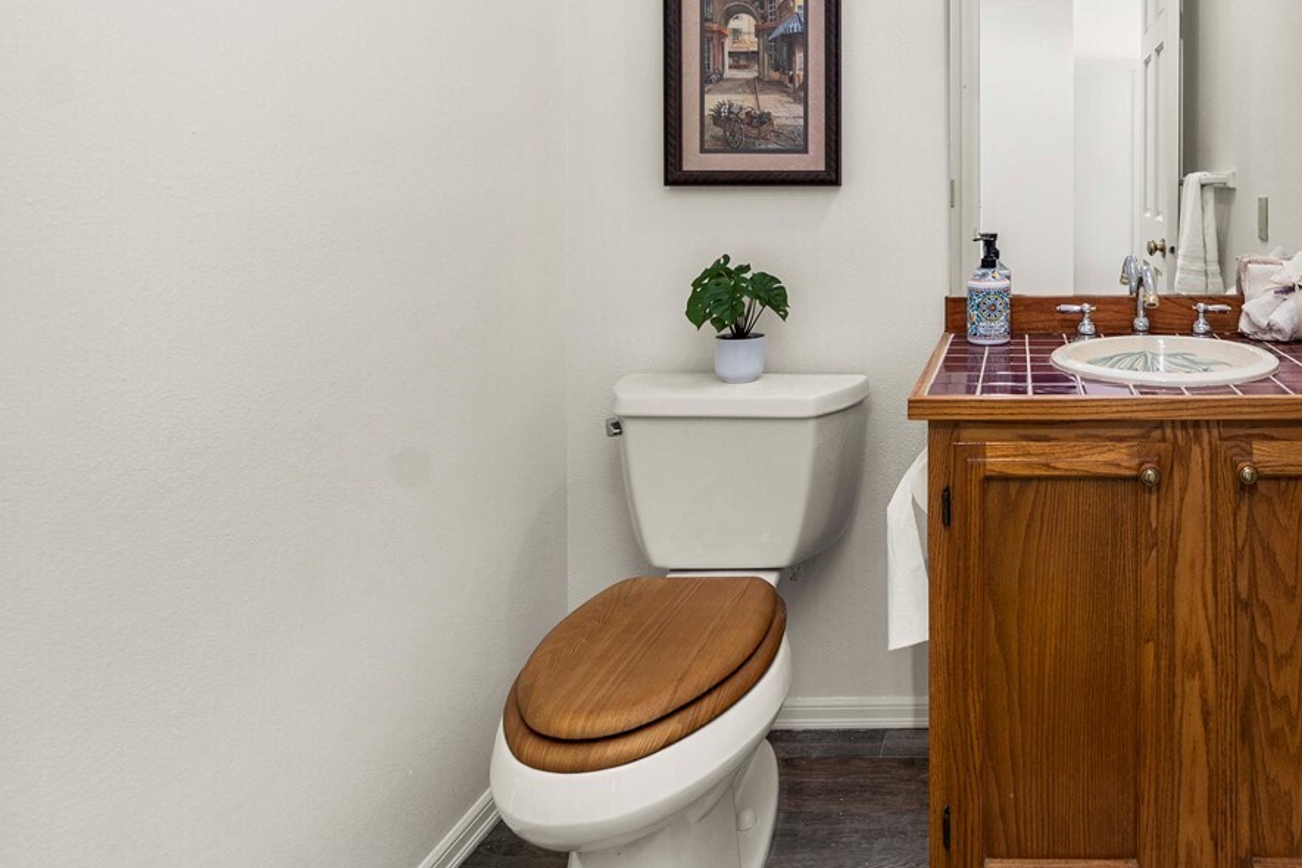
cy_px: 188
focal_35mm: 23
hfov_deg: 68.9
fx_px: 832
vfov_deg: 52.0
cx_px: 1038
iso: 200
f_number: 4.5
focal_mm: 12
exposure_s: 1/60
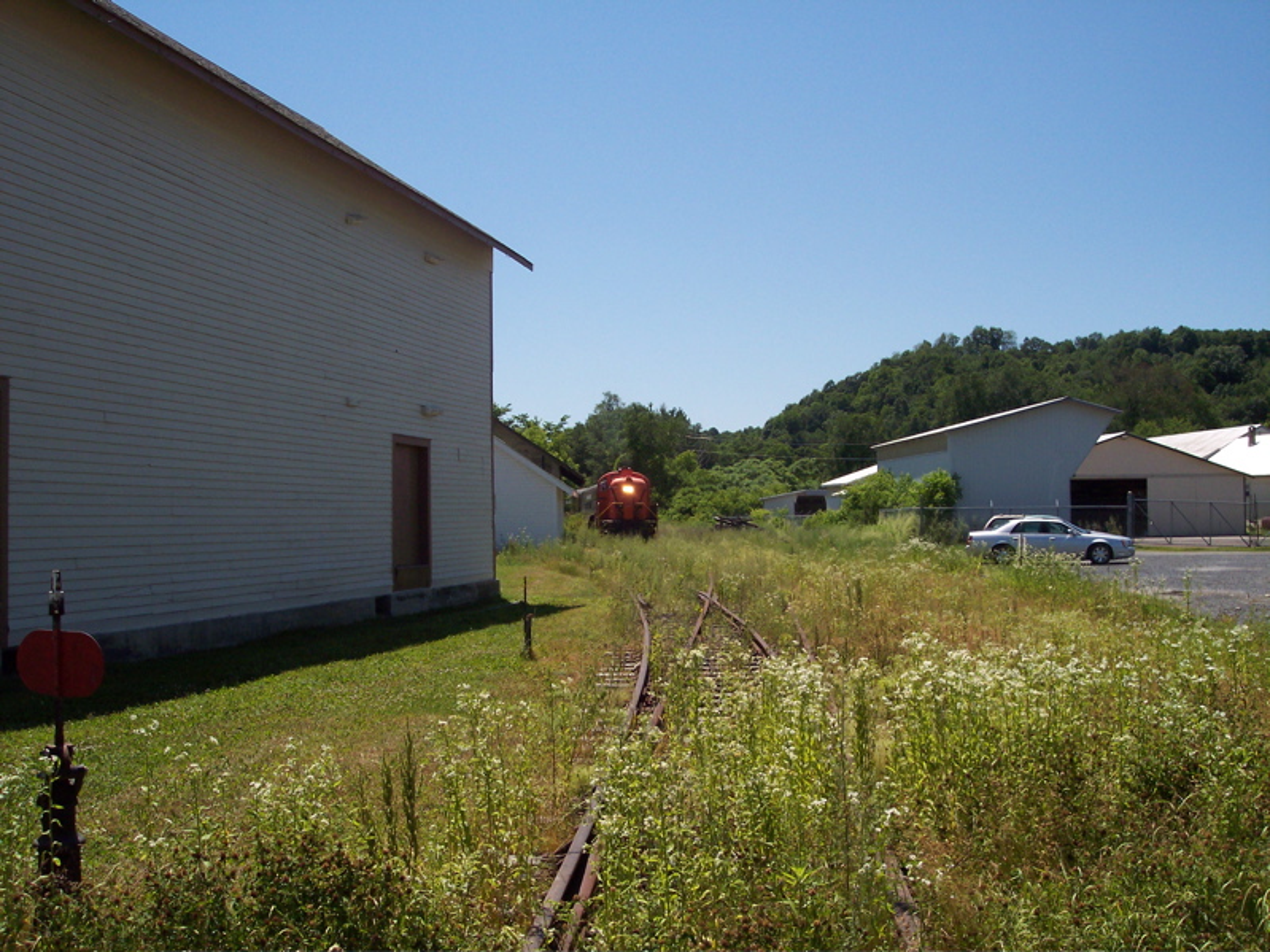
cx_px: 635
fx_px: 1394
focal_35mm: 38
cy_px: 476
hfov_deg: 49.0
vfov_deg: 37.7
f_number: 4.8
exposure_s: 1/1000
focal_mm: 8
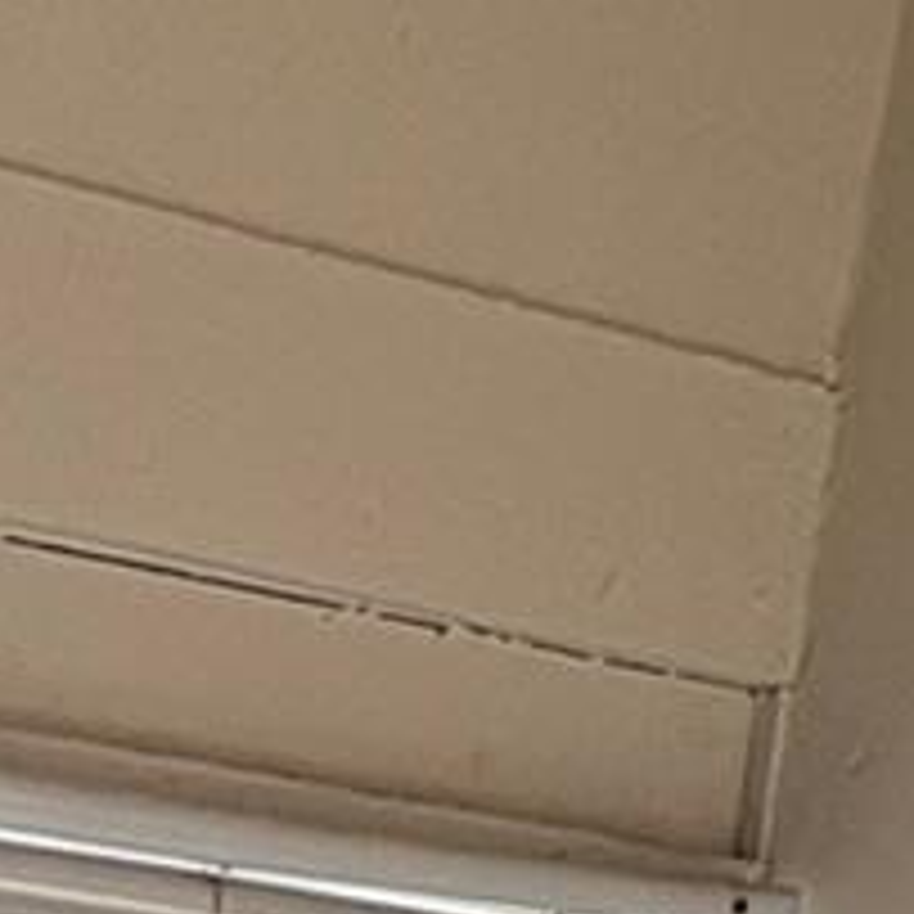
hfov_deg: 12.1
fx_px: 3734
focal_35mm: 125
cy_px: 2193
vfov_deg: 11.5
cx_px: -1018
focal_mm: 2.22
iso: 40
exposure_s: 1/195
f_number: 2.2
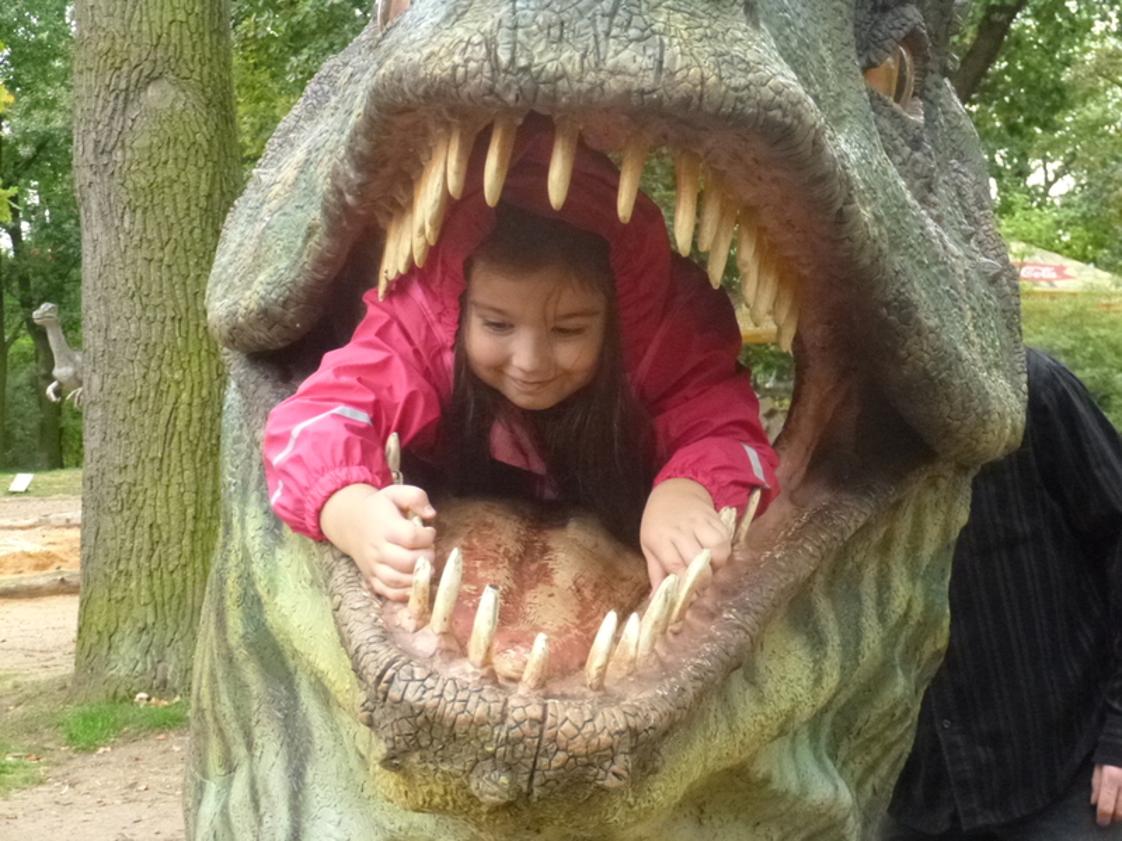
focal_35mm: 80
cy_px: 420
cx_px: 561
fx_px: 2593
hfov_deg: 24.4
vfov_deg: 18.4
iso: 800
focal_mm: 14.2
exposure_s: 1/125
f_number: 4.9
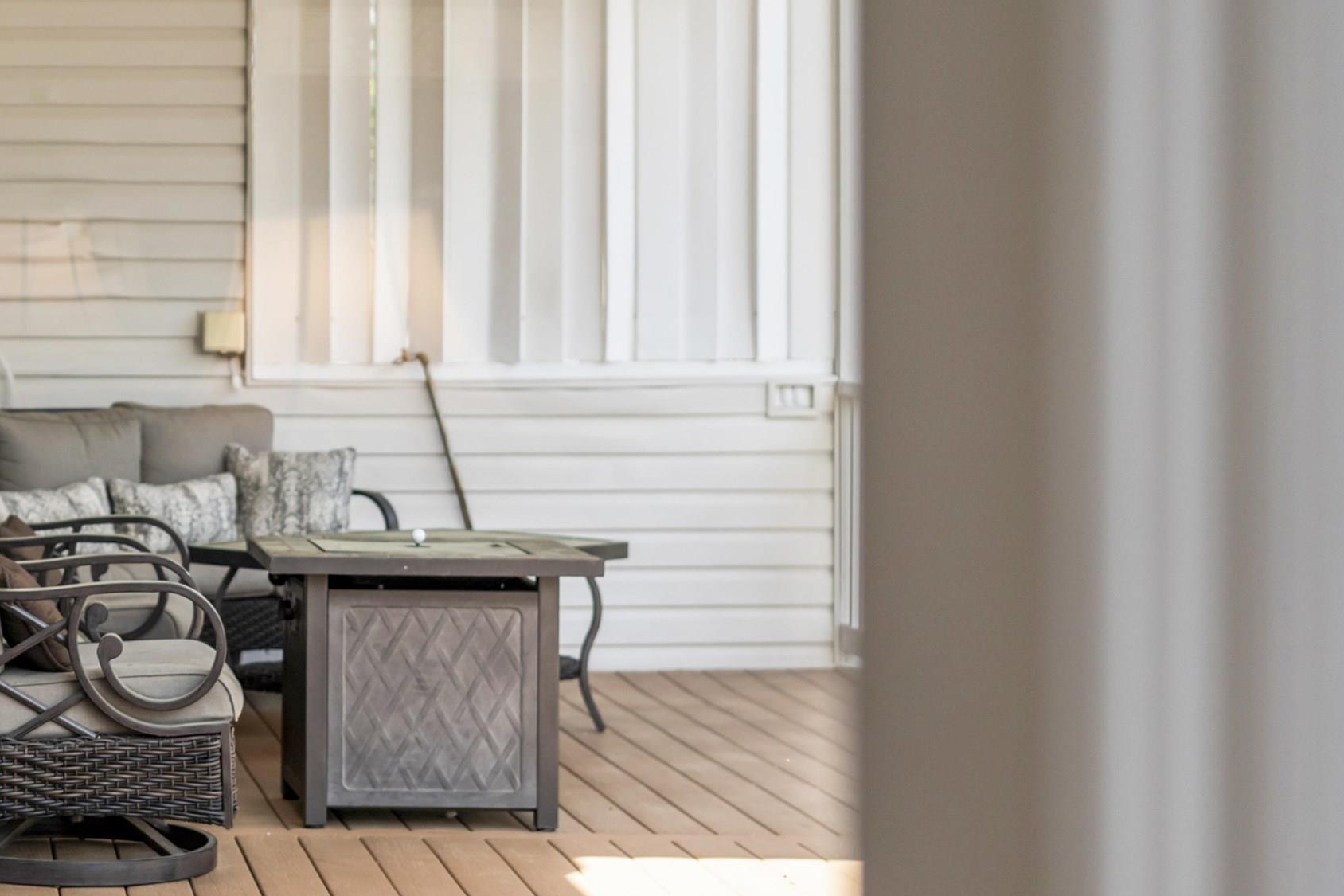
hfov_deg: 22.0
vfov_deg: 15.0
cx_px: 203
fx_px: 3397
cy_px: 522
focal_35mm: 91
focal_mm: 50
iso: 400
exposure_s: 1/2500
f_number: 2.2
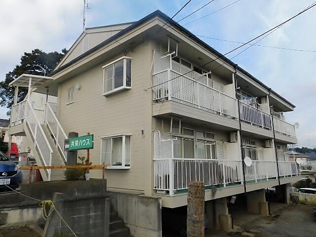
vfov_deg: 54.9
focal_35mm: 25
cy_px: 118
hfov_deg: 69.4
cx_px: 158
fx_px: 228
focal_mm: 4.5
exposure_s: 1/640
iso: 125
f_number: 3.1
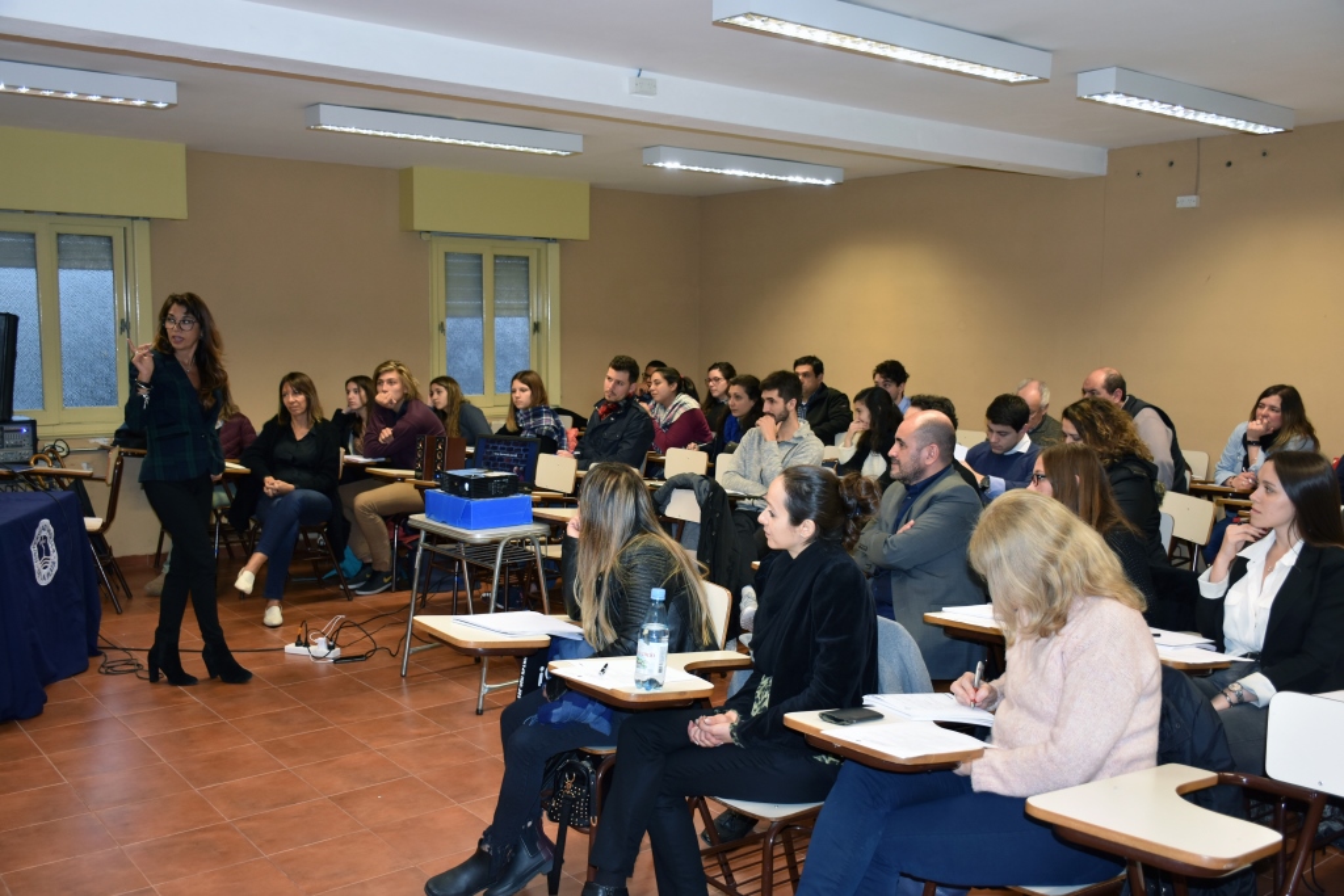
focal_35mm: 33
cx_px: 672
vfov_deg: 40.0
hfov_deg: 57.2
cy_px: 448
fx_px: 1232
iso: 640
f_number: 3.5
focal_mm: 22
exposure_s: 1/60
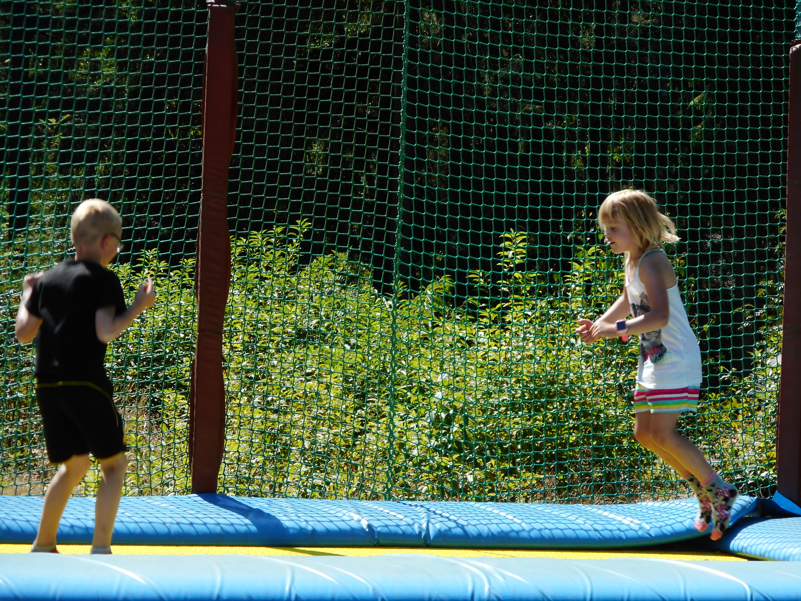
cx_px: 400
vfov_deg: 11.1
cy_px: 300
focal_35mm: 134
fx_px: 3101
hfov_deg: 14.7
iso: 80
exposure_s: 1/160
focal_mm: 23.9
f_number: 6.1
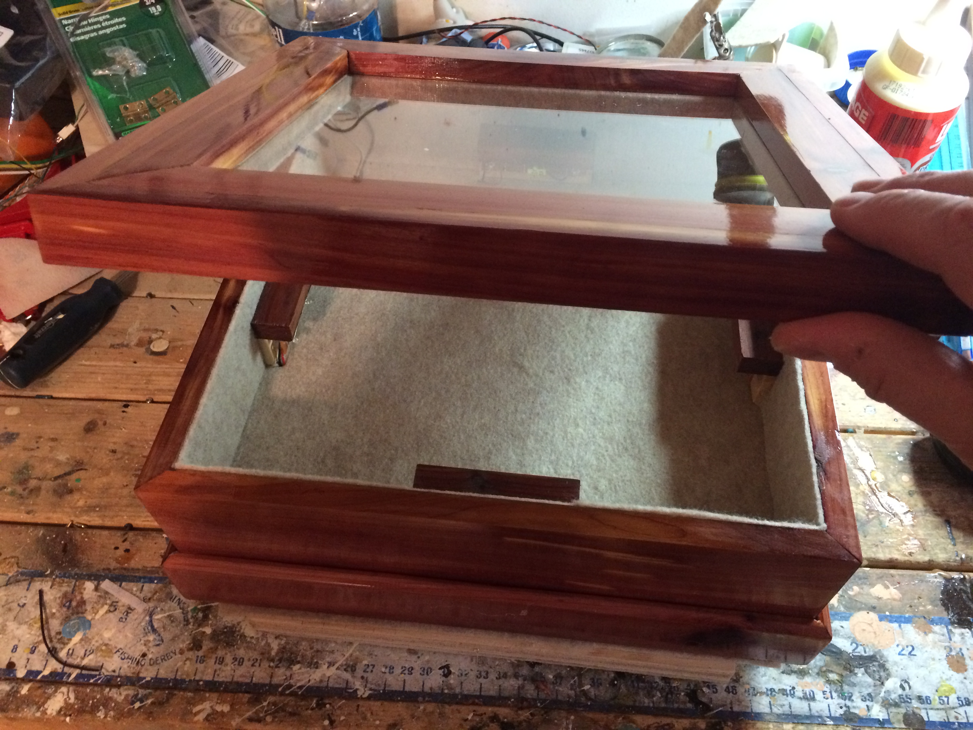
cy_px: 365
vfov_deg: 48.2
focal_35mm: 29
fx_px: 815
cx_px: 486
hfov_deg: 61.7
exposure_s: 1/30
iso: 250
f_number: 2.2
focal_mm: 4.15
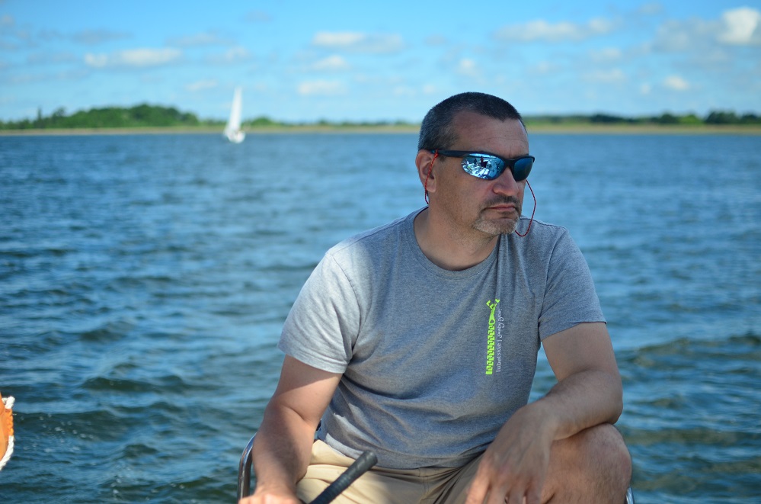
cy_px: 252
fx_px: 1107
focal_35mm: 52
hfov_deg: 37.9
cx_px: 380
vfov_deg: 25.6
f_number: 1.8
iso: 250
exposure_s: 1/8000
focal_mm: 35
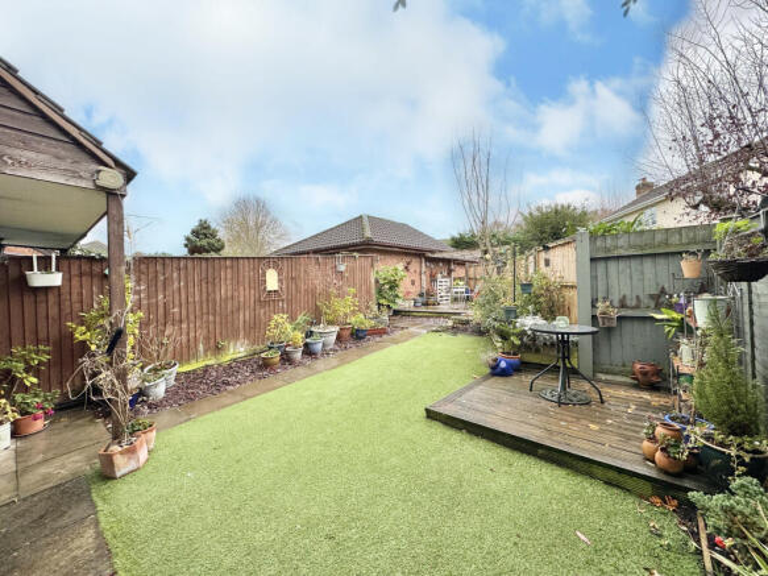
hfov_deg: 102.1
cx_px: 384
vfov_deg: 85.7
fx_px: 311
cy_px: 288
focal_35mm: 14
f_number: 2.2
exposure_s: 1/99
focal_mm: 2.22
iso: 50
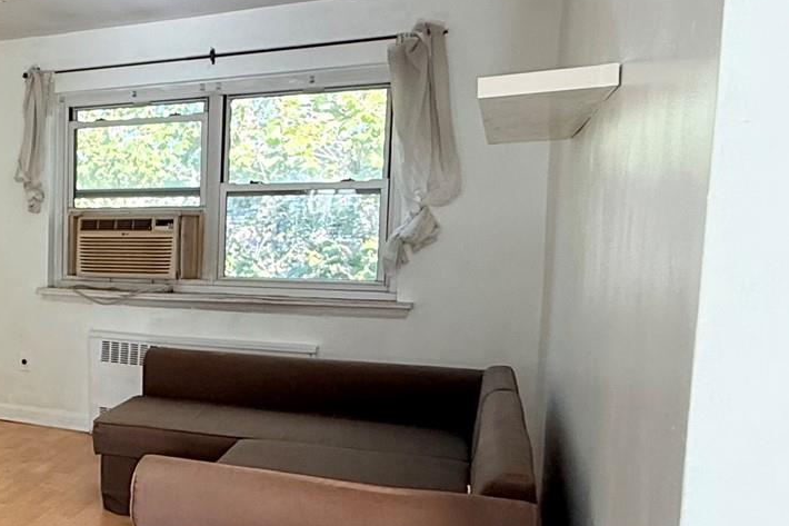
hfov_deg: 35.1
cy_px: 287
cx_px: -191
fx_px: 920
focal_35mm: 42
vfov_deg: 31.9
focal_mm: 2.22
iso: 125
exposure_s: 1/99
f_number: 2.2
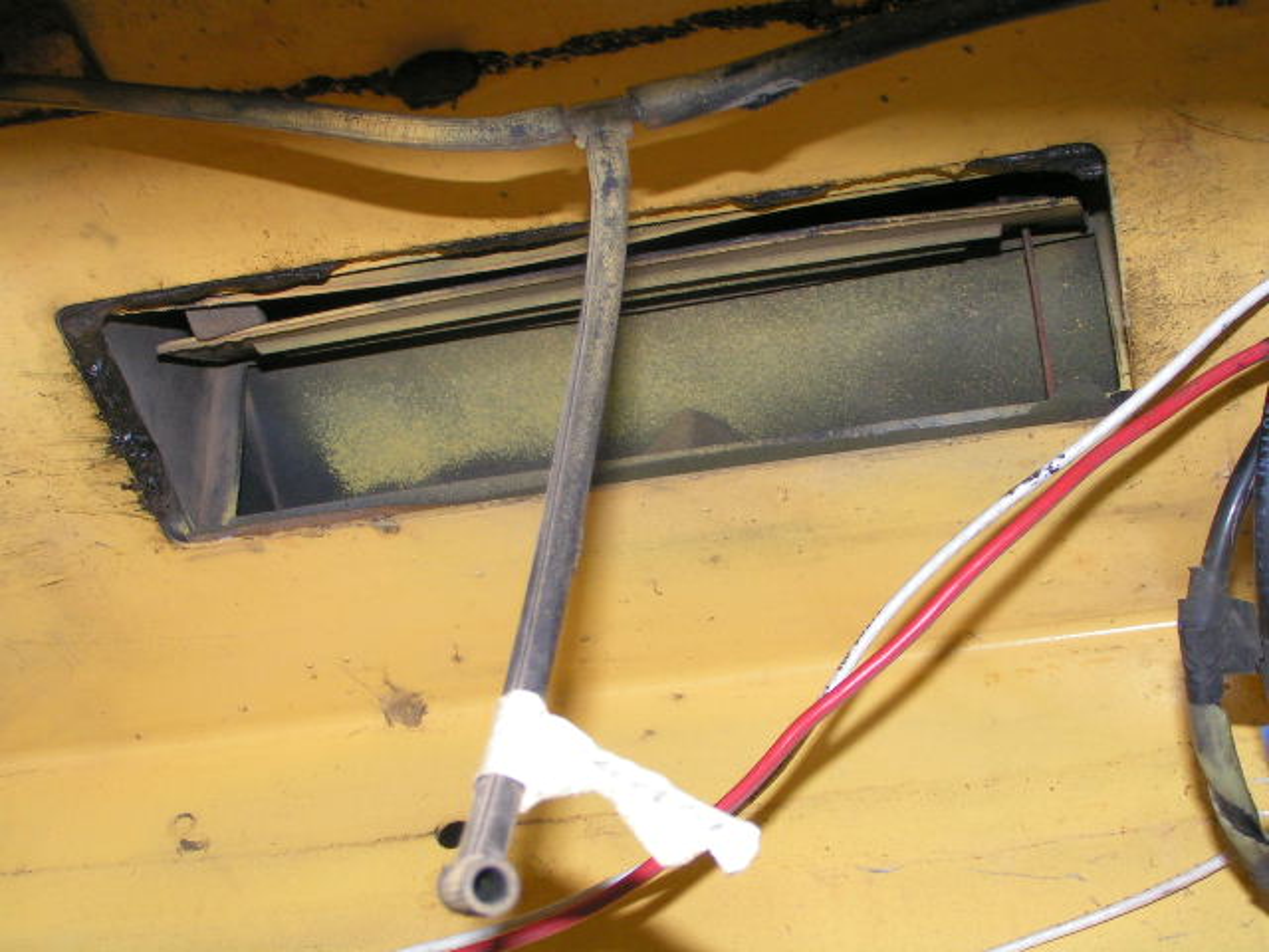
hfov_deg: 30.7
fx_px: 2310
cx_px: 634
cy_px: 476
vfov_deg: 23.3
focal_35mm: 63
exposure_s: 1/60
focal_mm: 9.7
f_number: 5
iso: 100
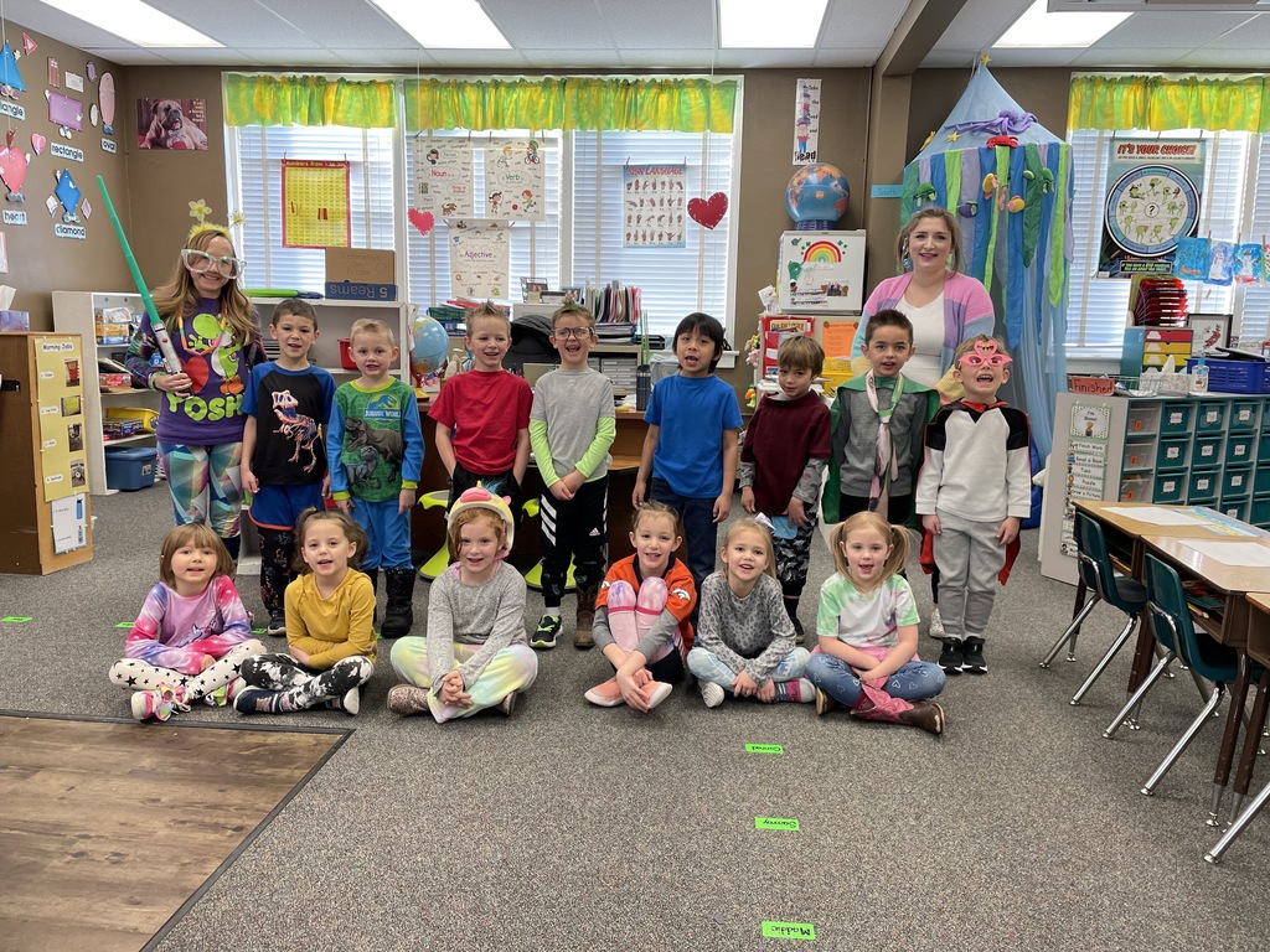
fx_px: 954
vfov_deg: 53.1
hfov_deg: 67.3
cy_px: 476
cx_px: 635
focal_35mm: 26
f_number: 1.6
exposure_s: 1/120
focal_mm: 4.2
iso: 125
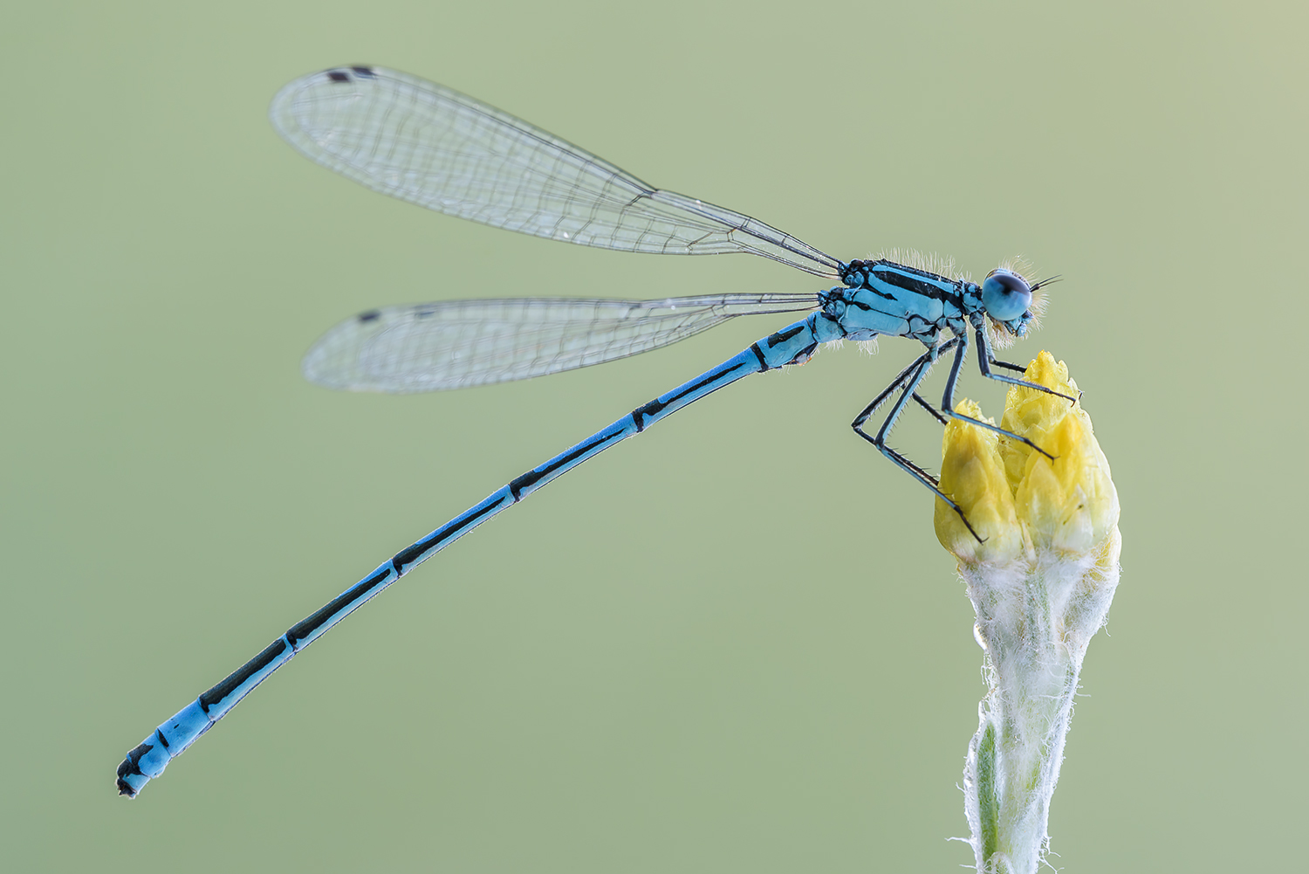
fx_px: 6547
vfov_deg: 7.6
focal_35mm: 180
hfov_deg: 11.4
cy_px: 437
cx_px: 654
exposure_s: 1/4
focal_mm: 180
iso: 100
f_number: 16
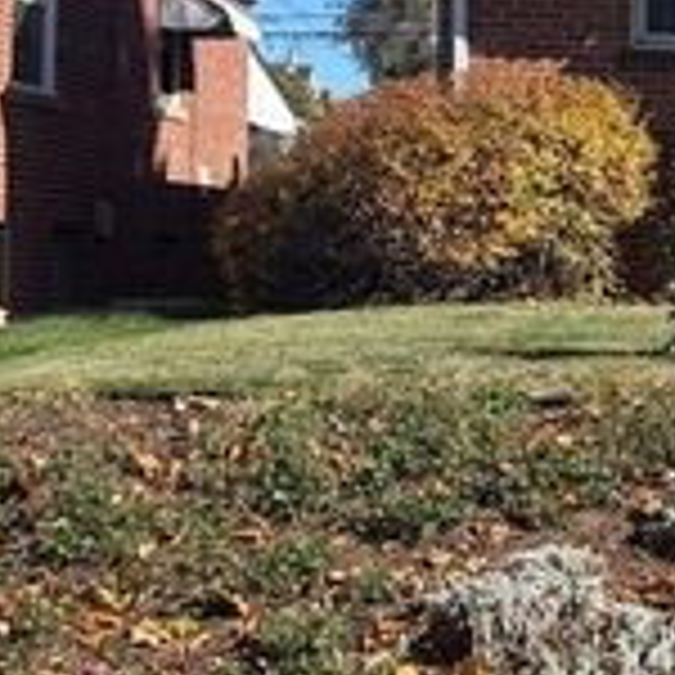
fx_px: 2074
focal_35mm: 94
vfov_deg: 18.4
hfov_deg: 16.3
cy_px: 232
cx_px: 1112
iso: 80
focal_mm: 6.76
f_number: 1.78
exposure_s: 1/2703
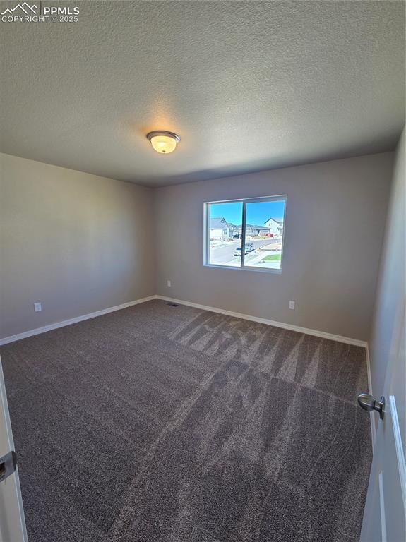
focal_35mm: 13
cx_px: 203
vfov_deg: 106.2
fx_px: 204
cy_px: 271
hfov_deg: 89.9
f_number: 2.2
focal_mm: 2.2
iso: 125
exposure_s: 1/120
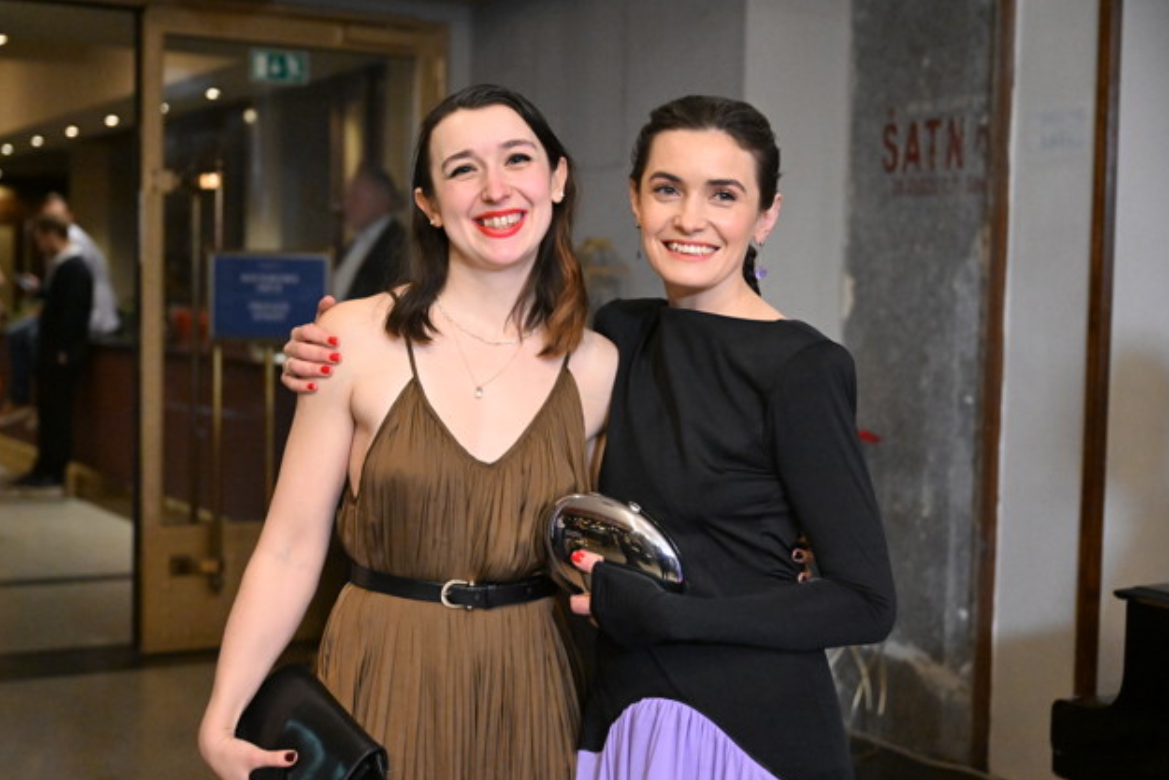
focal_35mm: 53
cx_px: 533
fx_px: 1721
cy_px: 423
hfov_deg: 37.5
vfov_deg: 25.5
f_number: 2.8
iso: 12800
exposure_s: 1/800
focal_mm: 48
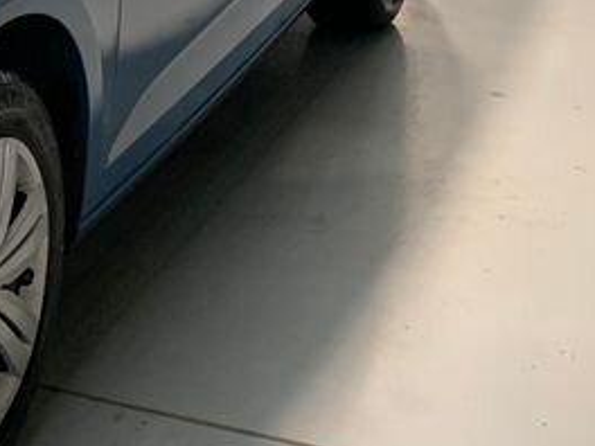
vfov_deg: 14.2
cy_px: -77
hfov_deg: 17.9
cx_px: -225
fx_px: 1736
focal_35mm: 101
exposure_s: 1/60
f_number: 1.8
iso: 200
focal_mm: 4.25
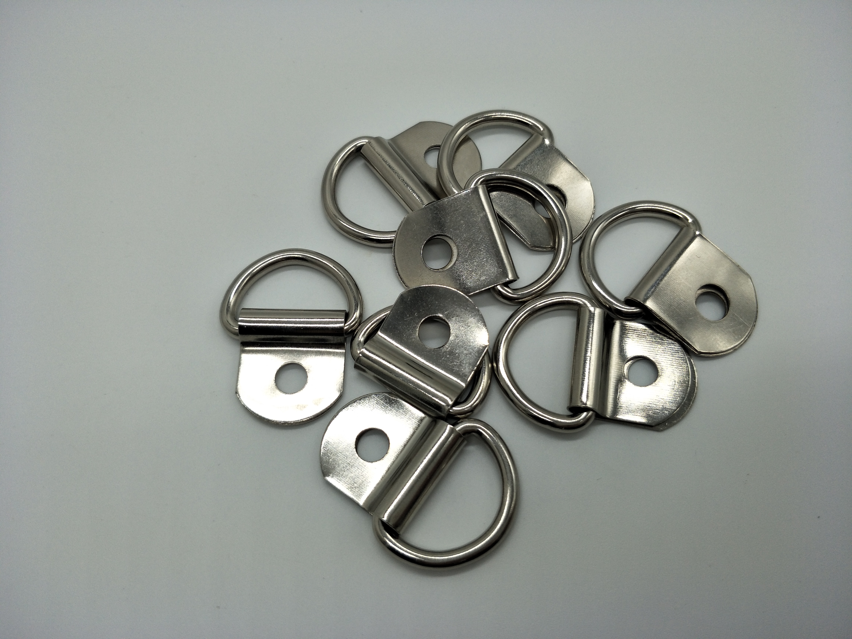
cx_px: 426
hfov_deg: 71.6
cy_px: 320
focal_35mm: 24
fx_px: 591
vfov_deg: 56.8
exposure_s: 1/650
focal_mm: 4.1
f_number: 1.7
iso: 33
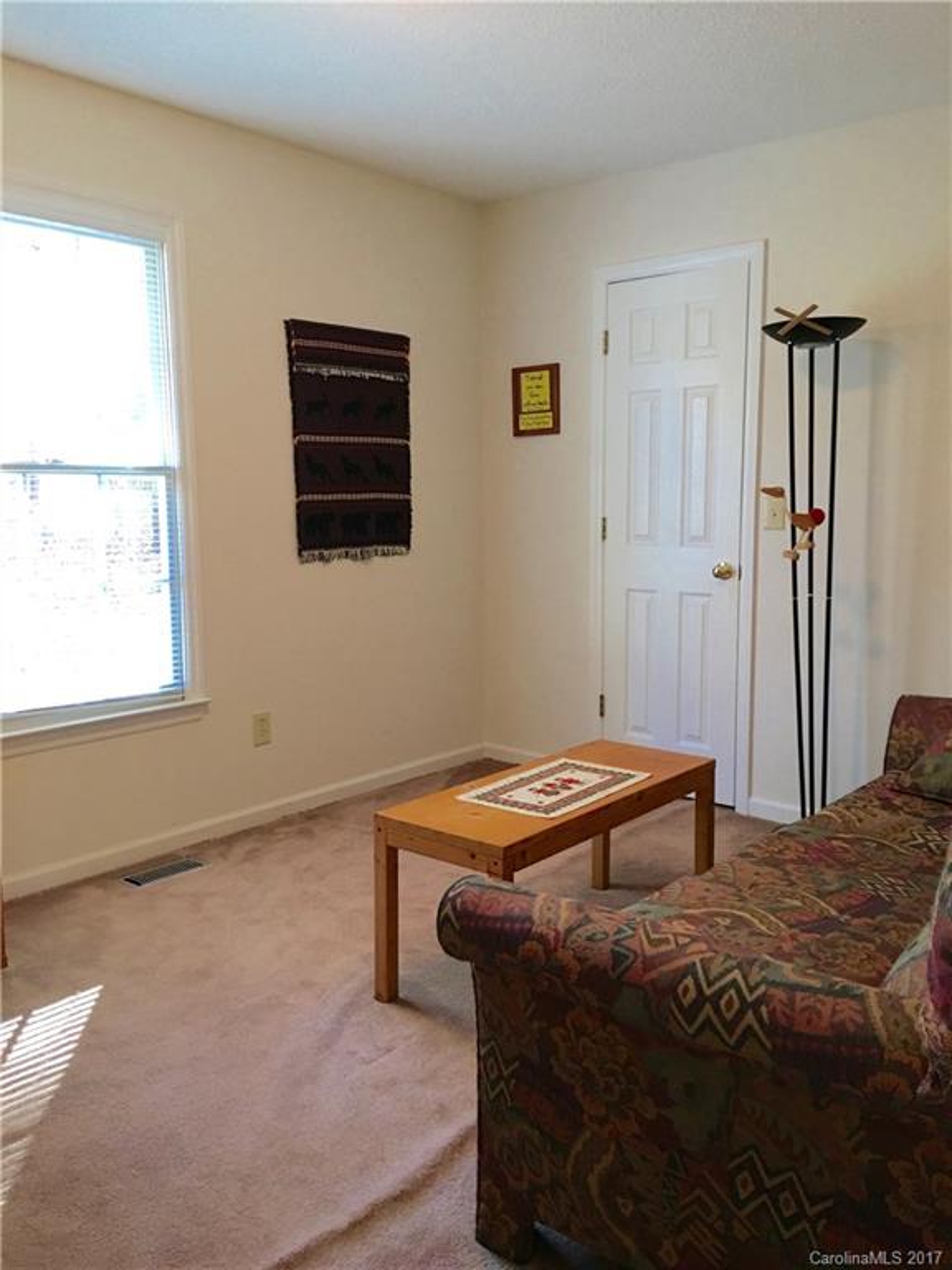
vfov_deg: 61.7
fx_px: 1063
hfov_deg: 48.2
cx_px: 476
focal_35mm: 29
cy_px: 635
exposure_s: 1/15
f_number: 2.2
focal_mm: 4.15
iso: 64
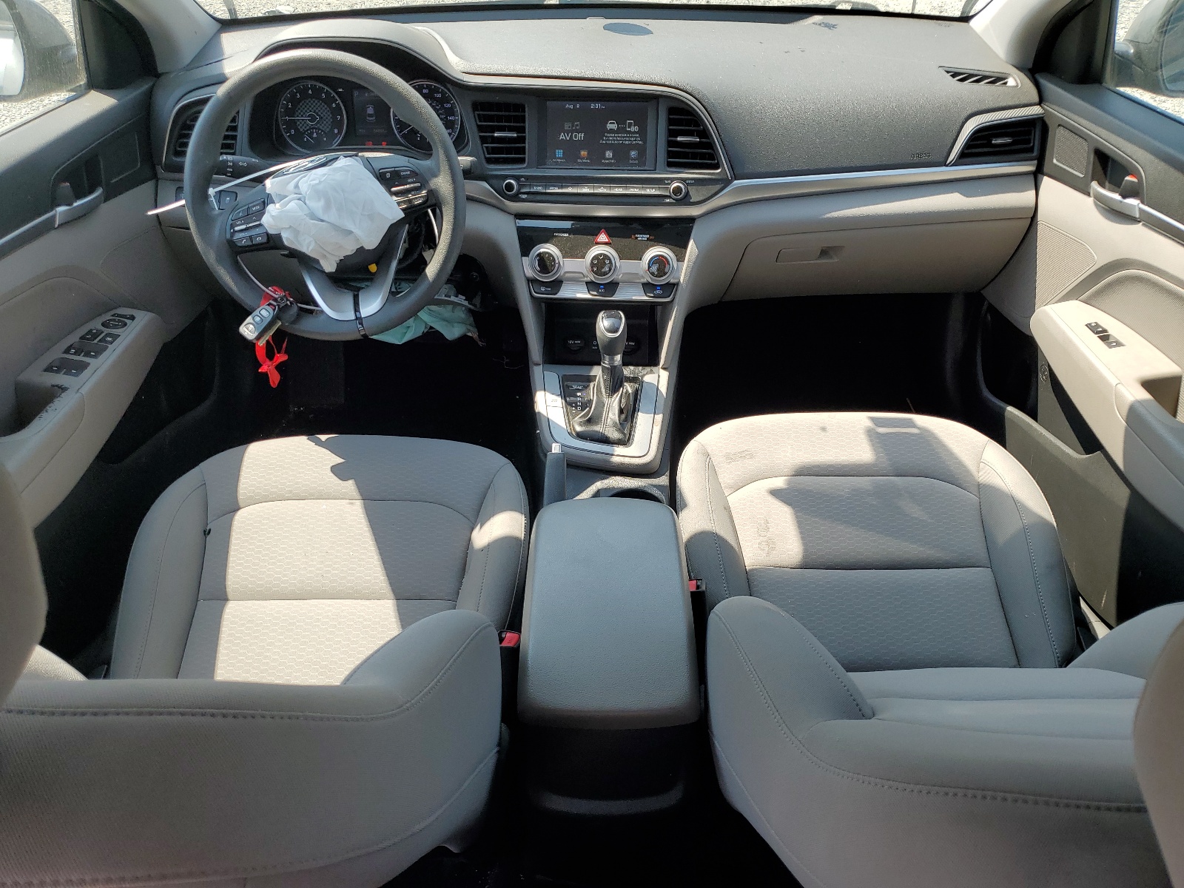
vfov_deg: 53.1
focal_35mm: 26
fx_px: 889
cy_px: 444
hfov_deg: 67.3
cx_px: 592
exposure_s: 1/667
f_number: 1.5
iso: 50
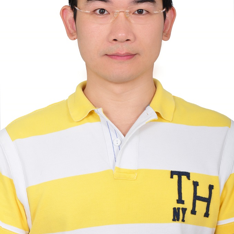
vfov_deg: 12.1
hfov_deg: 12.1
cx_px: 117
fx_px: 1106
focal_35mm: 145
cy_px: 82
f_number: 9
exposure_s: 1/125
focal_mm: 75
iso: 200
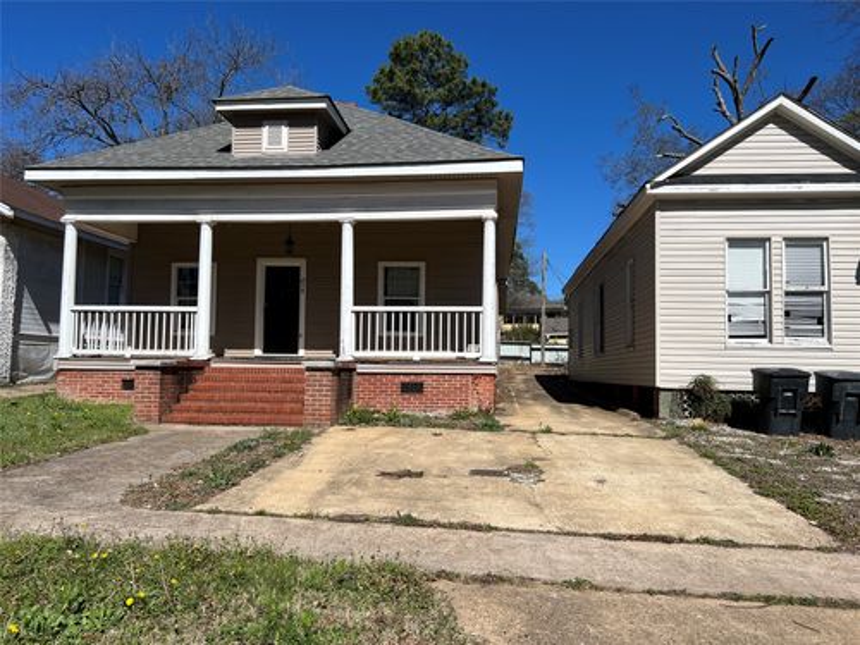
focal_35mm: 26
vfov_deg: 53.1
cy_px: 322
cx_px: 430
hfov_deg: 67.3
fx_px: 646
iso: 50
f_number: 1.5
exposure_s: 1/7463
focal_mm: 5.7
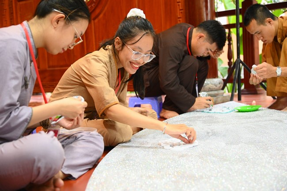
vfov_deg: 25.9
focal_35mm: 52
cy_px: 96
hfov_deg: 38.2
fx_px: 414
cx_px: 144
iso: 5000
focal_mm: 52
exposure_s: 1/125
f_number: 4
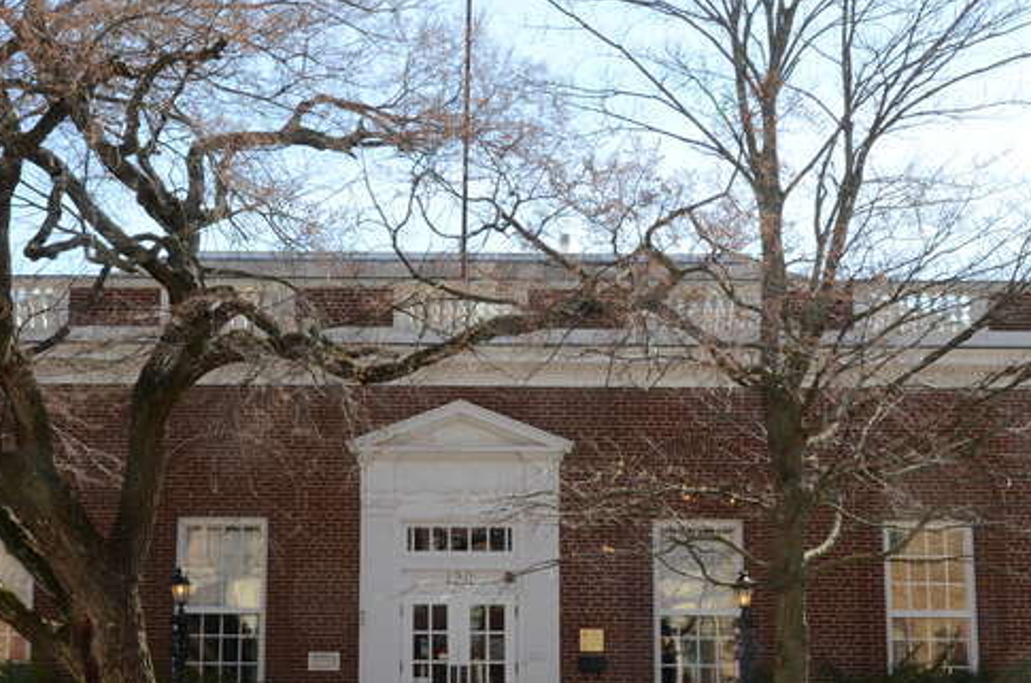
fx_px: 1767
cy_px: 423
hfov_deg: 32.5
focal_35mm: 62
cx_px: 444
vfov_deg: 21.8
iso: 200
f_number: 14
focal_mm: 25
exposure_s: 1/80
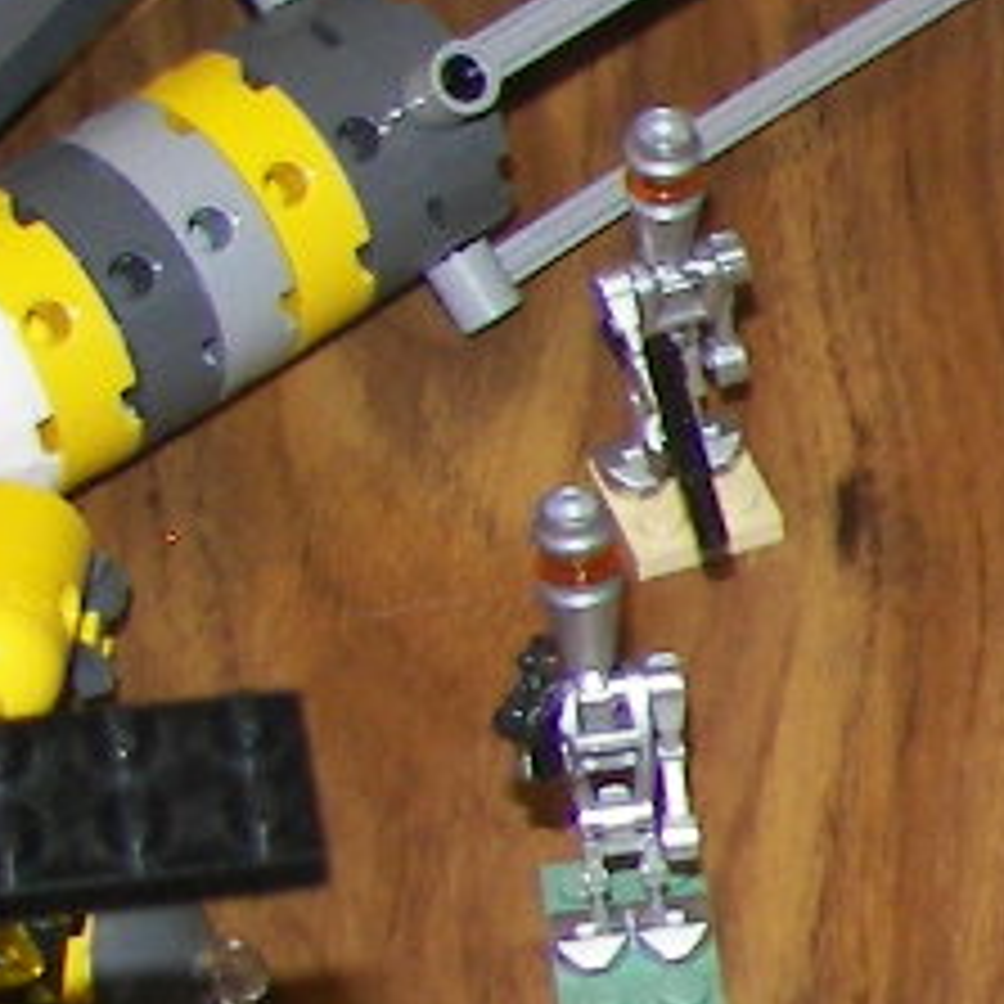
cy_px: 869
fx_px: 6169
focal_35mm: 188
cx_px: 2508
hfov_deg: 8.4
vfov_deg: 9.3
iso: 100
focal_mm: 6.1
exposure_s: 1/30
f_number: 2.8
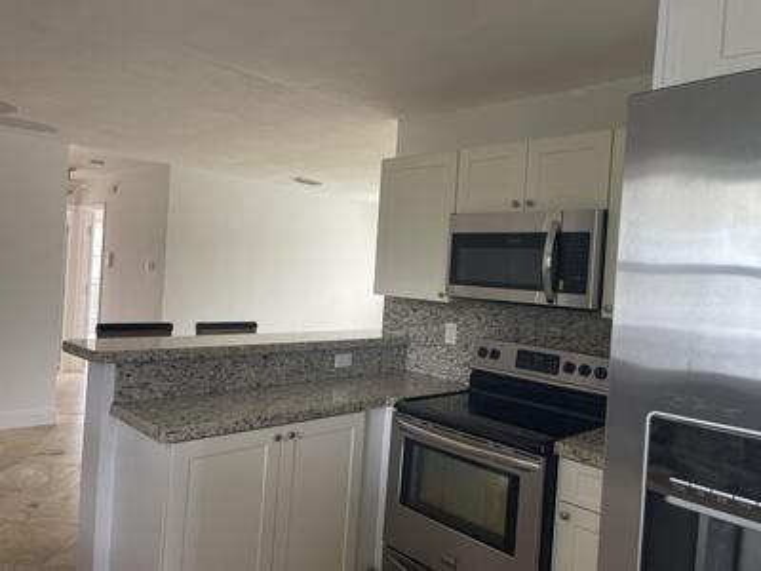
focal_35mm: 25
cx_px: 380
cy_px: 286
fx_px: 550
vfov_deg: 54.9
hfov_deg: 69.4
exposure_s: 1/108
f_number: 1.6
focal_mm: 5.1
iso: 125
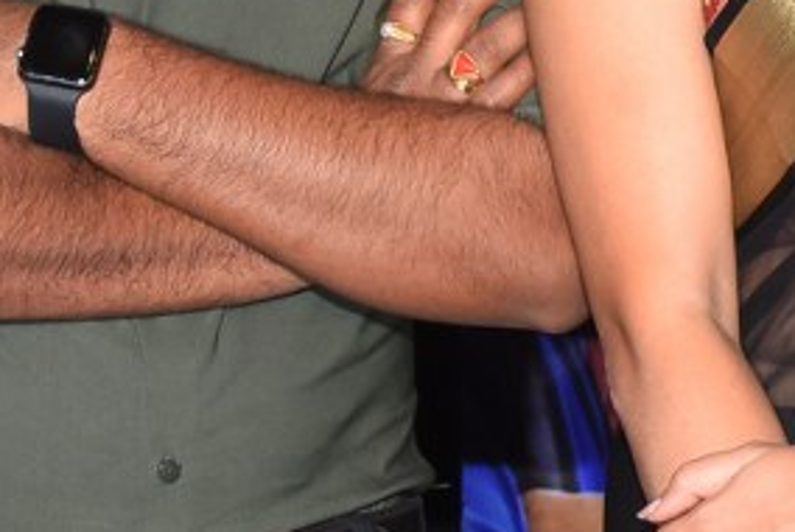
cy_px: 202
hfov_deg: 11.3
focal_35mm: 180
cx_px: 865
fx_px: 3979
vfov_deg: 7.6
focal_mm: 32
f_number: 8
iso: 1000
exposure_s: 1/125
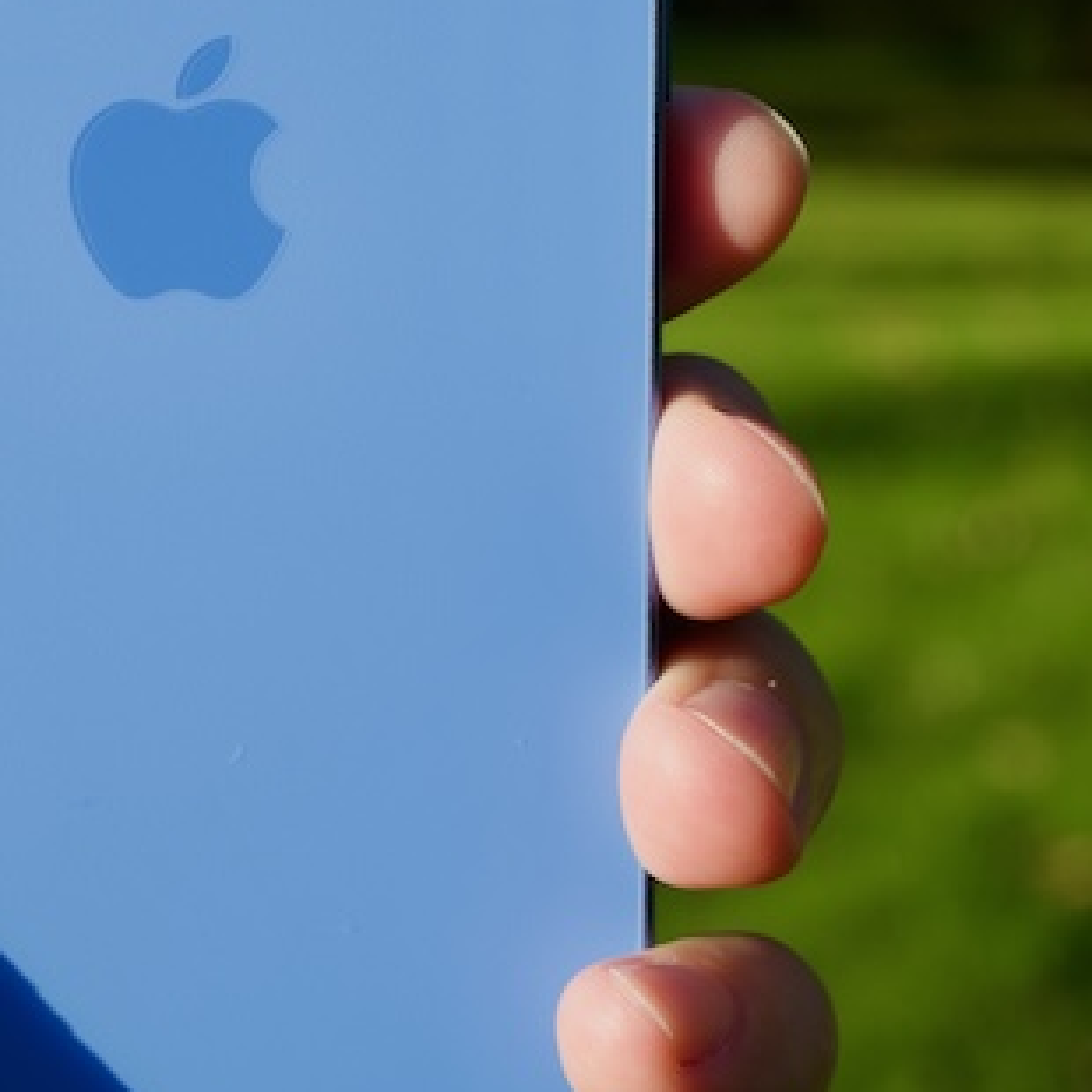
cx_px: 173
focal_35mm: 125
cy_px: 141
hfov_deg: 13.9
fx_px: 4461
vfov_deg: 13.8
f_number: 9
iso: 100
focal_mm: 49
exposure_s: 1/160
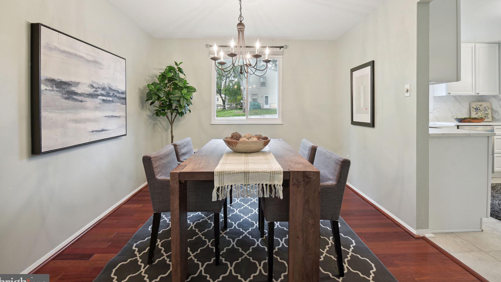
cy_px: 122
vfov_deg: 63.7
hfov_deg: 95.9
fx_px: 226
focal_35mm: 17
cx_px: 248
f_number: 8
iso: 400
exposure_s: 1/6
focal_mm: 16
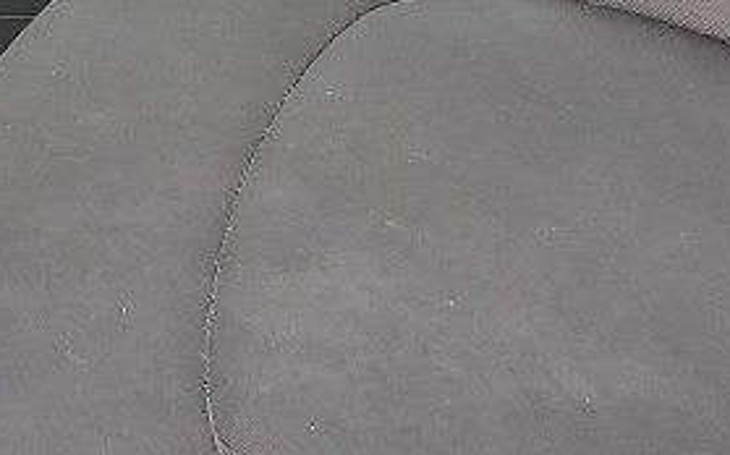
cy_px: -170
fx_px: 3141
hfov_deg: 13.2
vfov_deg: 8.2
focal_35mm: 158
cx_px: 178
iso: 50
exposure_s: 1/217
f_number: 1.5
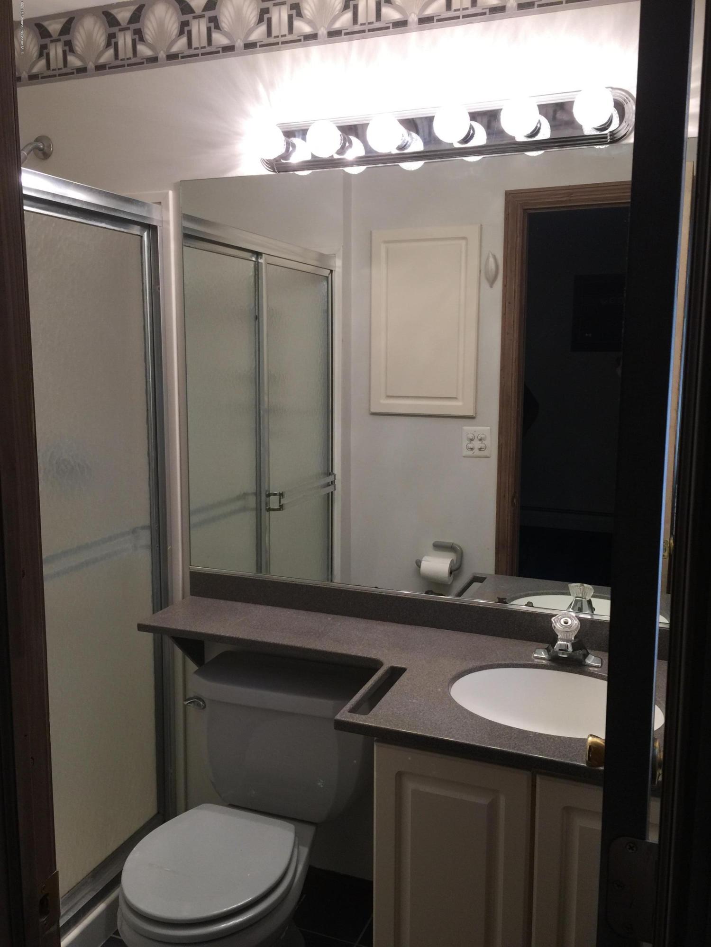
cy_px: 474
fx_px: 794
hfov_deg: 48.2
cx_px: 356
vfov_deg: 61.7
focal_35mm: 29
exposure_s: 1/30
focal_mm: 4.15
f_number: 2.2
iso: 32
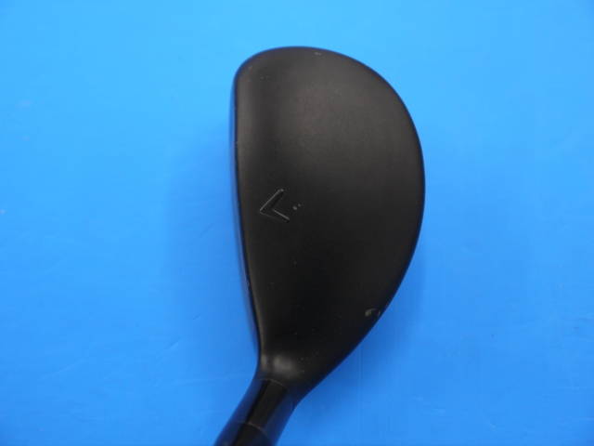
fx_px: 892
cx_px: 297
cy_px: 223
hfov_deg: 36.8
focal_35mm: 52
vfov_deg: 28.0
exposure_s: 1/60
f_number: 4.7
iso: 250
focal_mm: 26
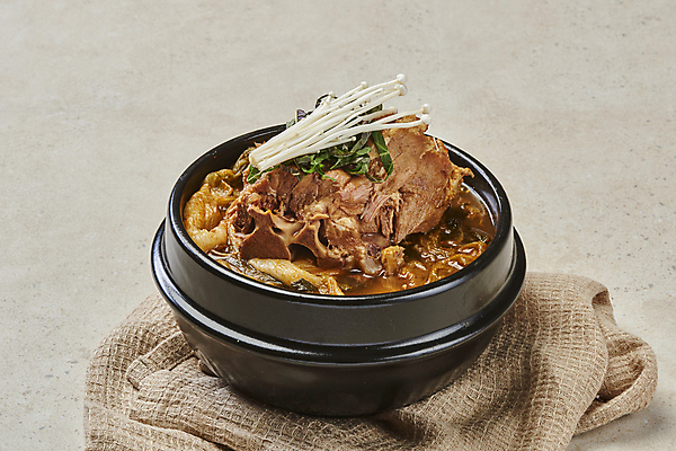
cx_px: 338
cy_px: 226
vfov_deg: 13.0
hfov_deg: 19.5
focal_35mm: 105
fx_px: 1972
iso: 100
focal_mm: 105
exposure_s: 1/125
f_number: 22
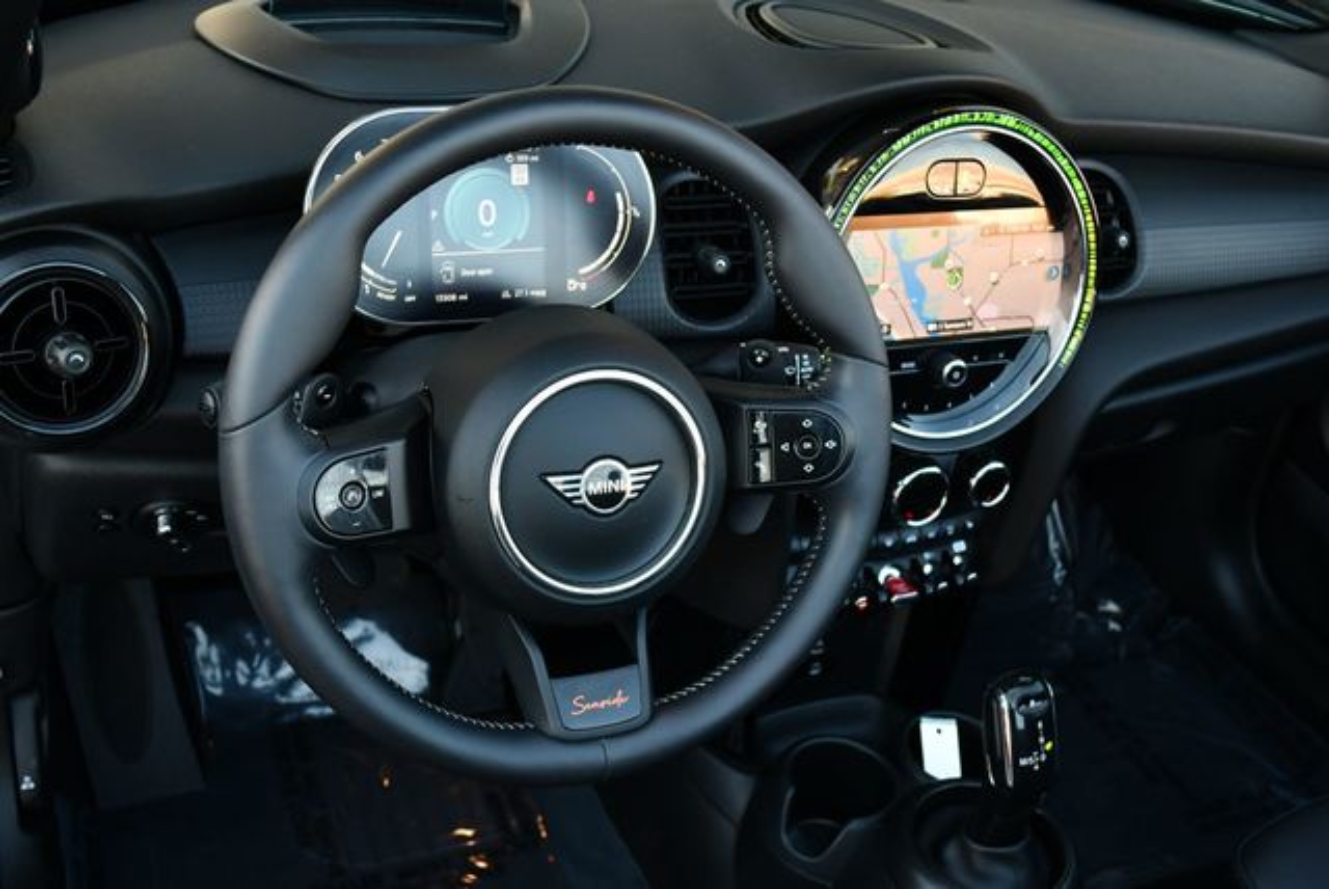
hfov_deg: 48.4
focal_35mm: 40
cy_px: 444
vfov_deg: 33.5
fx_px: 1478
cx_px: 664
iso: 500
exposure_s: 1/250
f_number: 3.8
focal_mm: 20
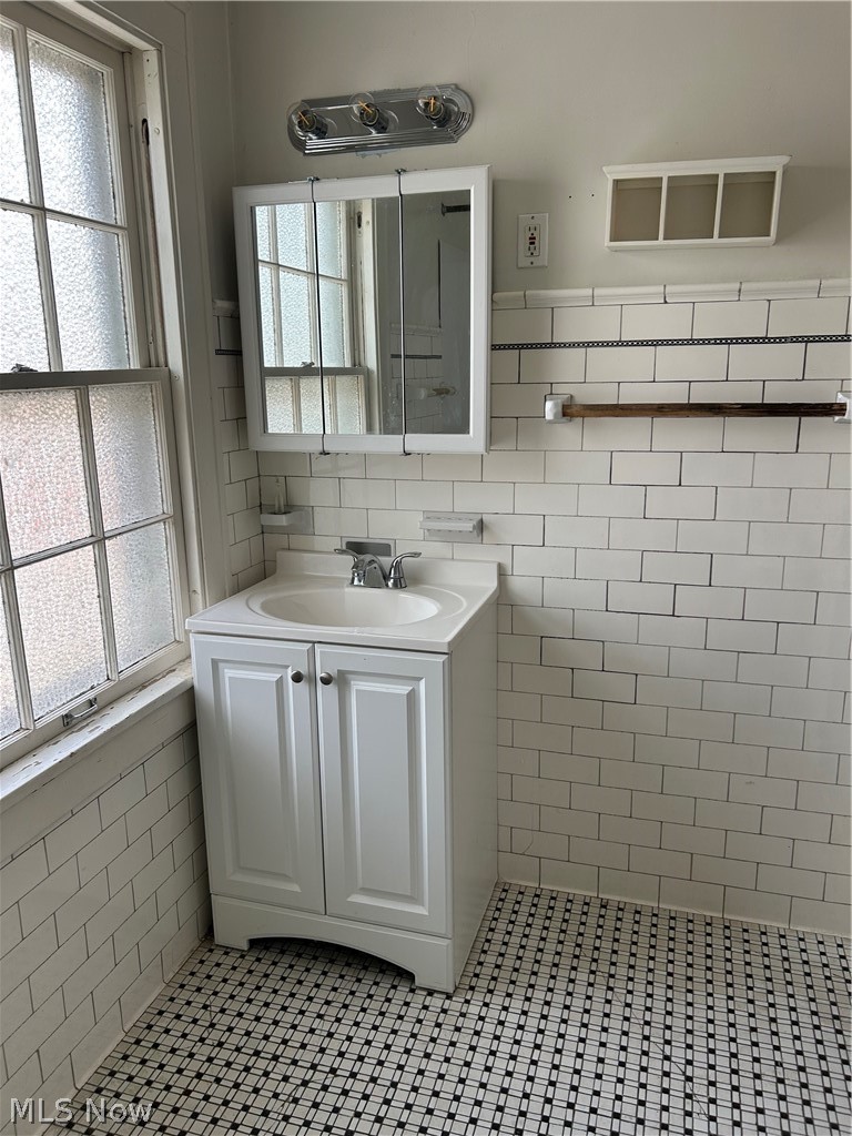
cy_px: 568
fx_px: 853
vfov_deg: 67.3
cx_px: 426
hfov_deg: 53.1
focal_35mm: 26
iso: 50
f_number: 1.5
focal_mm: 5.7
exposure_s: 1/121
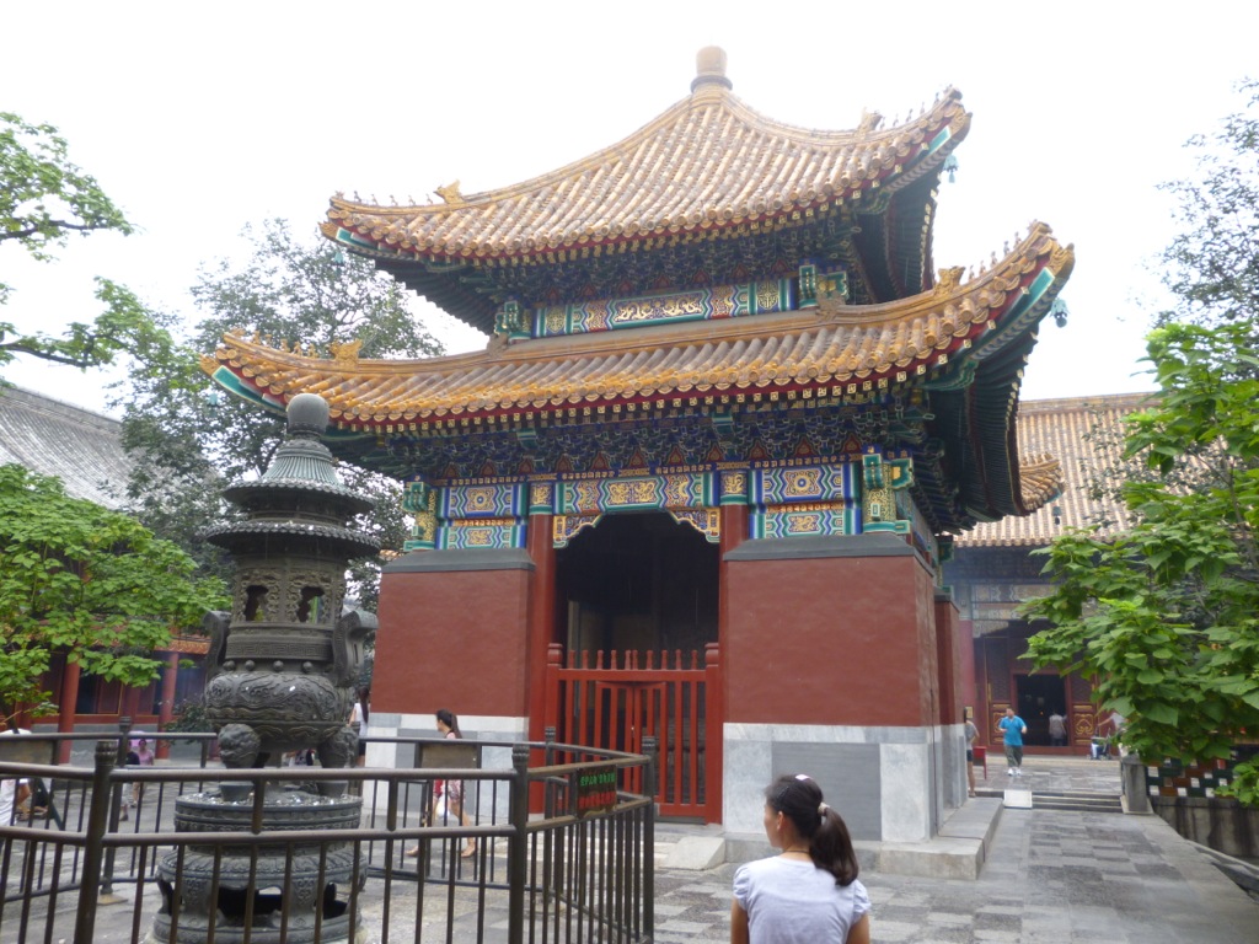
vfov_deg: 49.7
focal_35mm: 28
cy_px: 472
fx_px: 1018
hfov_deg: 63.4
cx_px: 630
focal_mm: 5
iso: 100
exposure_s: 1/100
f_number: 3.1
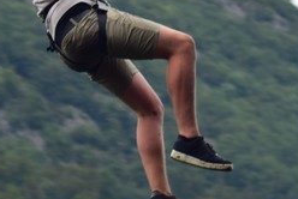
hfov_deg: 4.7
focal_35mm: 433
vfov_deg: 3.2
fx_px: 3588
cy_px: -16
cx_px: 272
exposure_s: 1/200
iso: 100
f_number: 6.3
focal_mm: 70
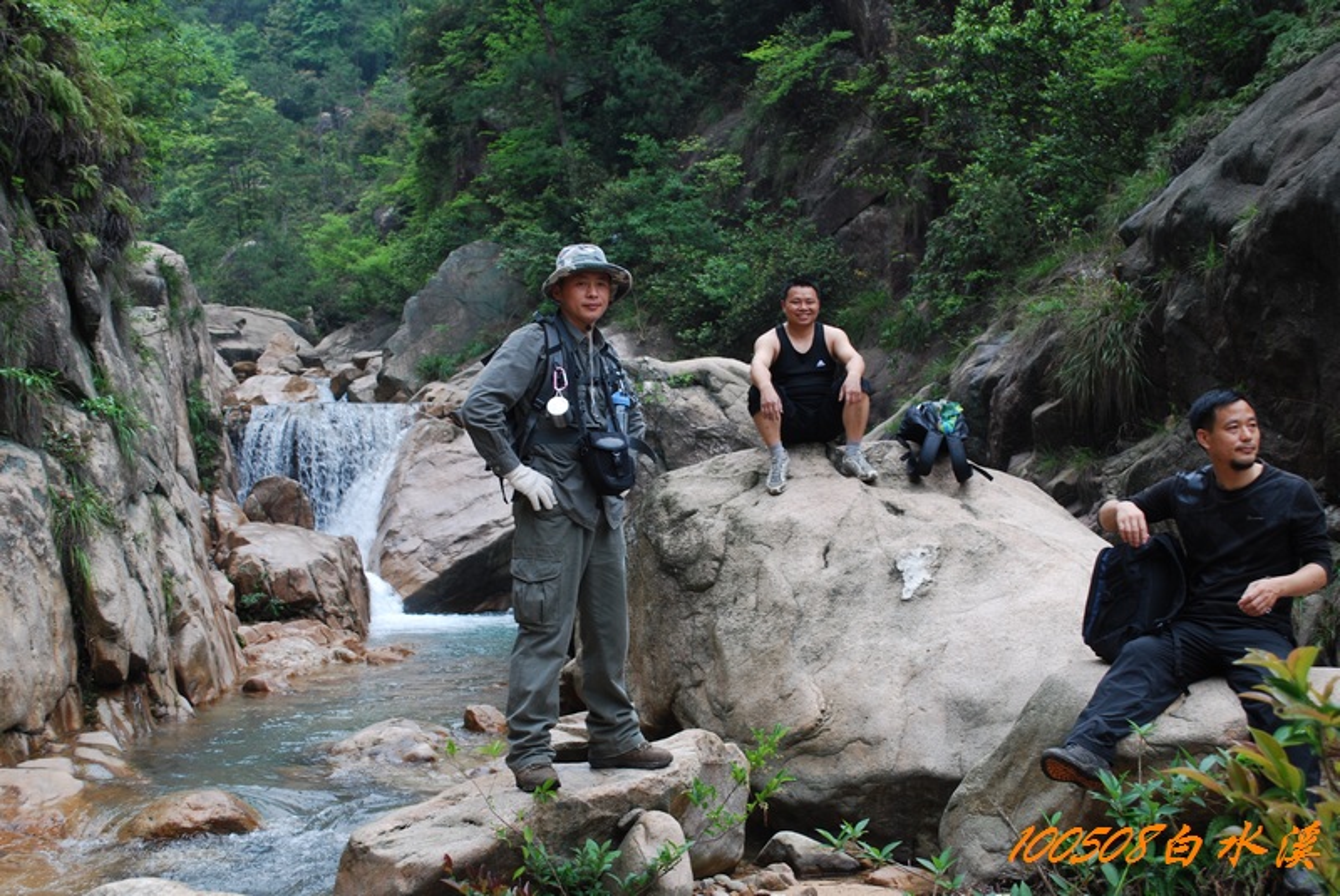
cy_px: 448
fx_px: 1676
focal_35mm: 45
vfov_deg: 29.9
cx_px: 670
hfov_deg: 43.6
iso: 200
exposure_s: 1/125
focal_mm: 30
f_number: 5.6
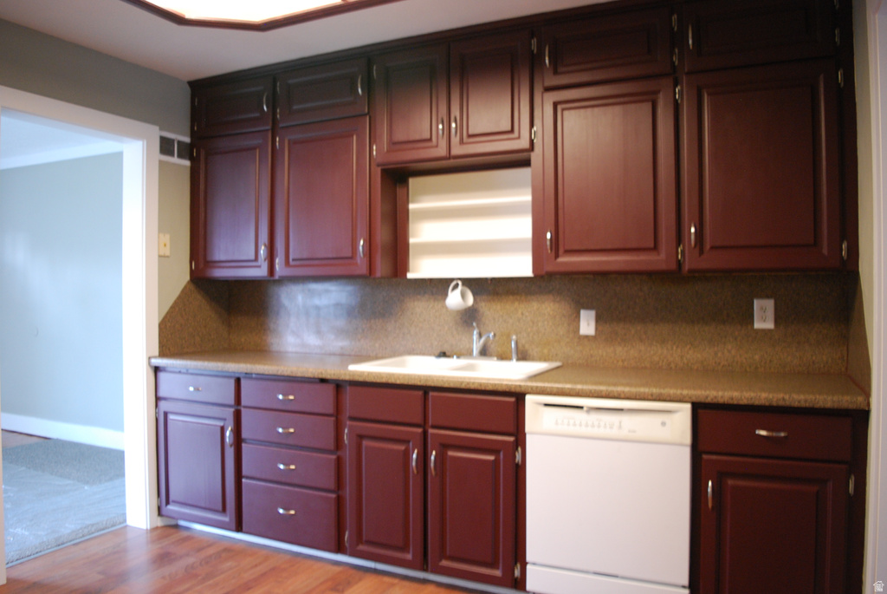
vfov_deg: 48.0
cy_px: 297
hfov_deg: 67.3
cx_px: 444
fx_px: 666
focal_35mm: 27
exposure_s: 1/30
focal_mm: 18
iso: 720
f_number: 3.5
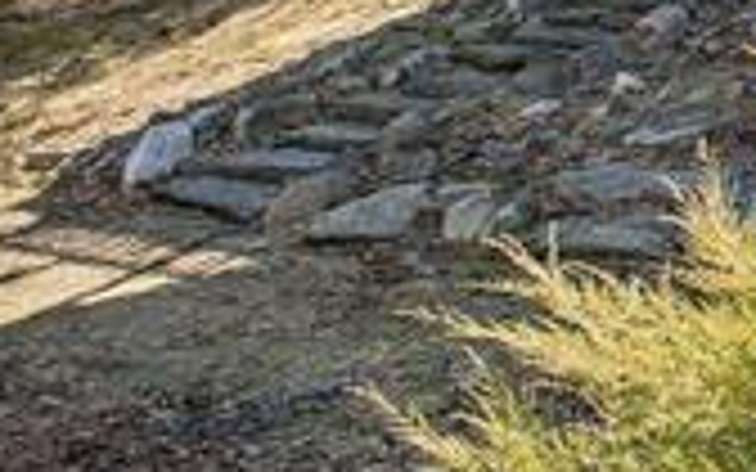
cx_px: 2254
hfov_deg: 10.7
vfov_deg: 9.2
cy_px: -351
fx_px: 2823
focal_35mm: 137
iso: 100
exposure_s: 1/1000
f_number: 2.8
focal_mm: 8.4
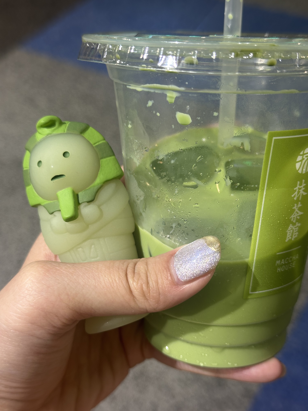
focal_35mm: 48
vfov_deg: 39.7
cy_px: 206
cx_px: 154
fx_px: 569
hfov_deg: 30.3
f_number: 1.78
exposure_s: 1/60
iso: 80
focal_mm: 6.86
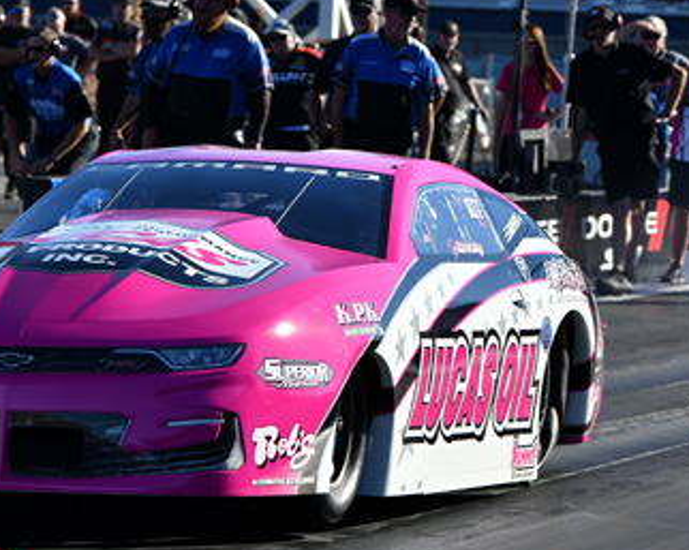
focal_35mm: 267
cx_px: 227
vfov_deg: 5.8
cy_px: 272
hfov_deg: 7.2
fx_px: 5440
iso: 160
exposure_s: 1/1000
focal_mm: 122
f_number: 5.6
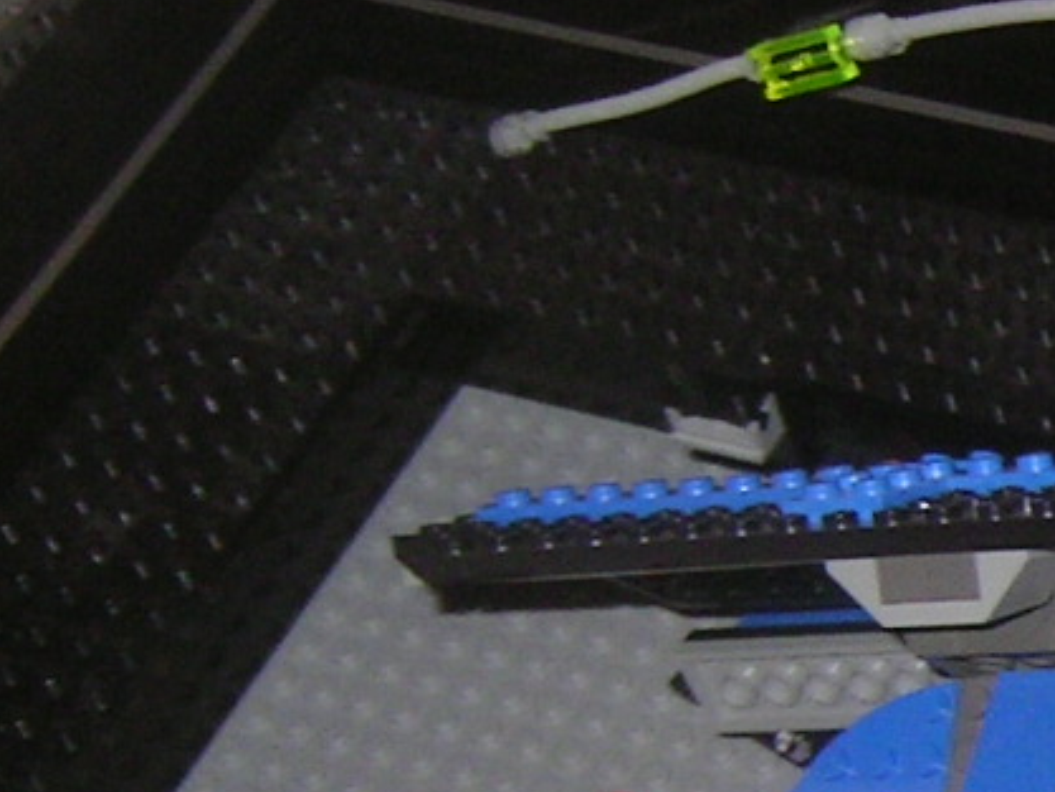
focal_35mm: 138
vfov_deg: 10.6
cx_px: 1763
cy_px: 850
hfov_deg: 13.2
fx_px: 4207
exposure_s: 1/30
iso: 100
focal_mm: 5.6
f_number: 2.8
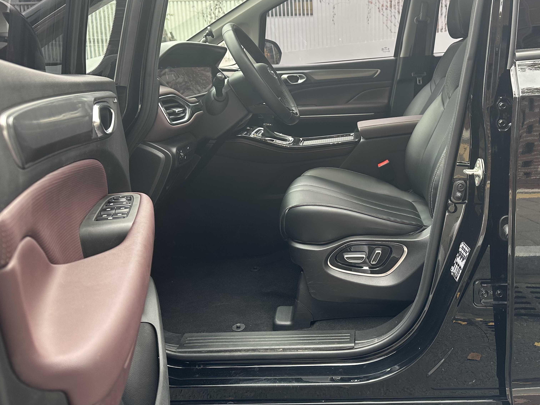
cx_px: 329
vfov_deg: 43.6
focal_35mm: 32
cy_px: 137
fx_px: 499
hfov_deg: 56.3
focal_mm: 6.86
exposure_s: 1/121
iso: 125
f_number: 1.78
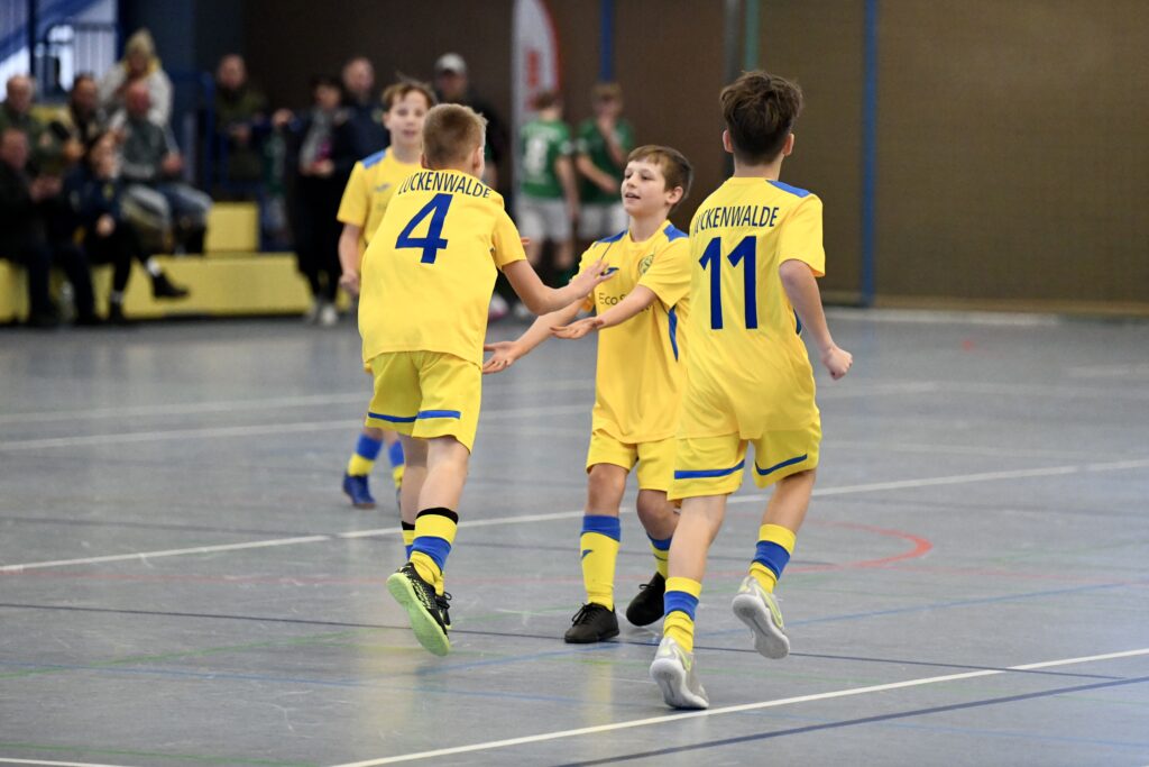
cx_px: 574
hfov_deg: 12.5
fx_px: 5267
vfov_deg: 8.3
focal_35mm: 165
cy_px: 384
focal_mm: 165
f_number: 2.8
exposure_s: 1/1600
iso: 8000
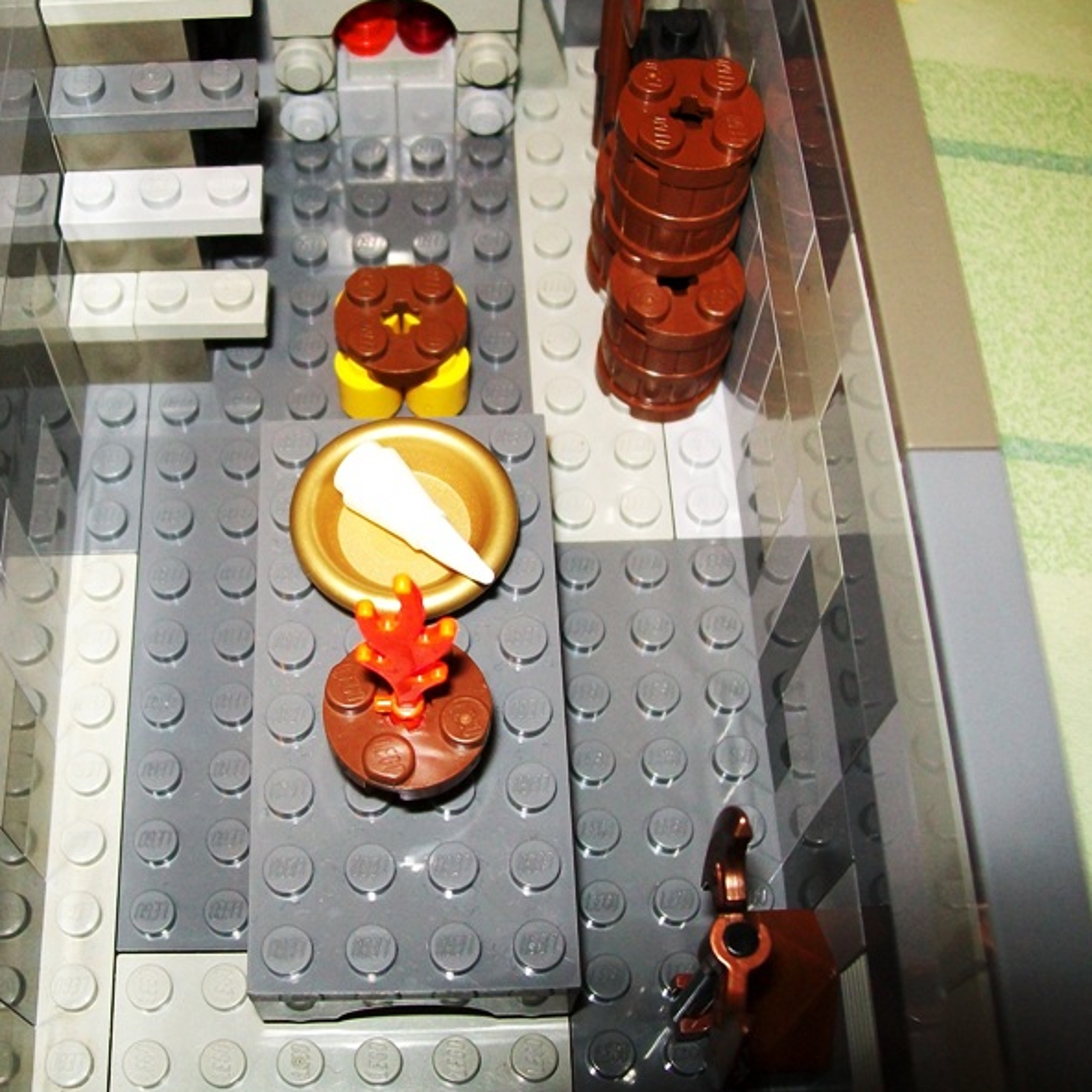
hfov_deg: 38.9
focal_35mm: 43
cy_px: 546
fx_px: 1535
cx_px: 393
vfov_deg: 39.2
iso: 160
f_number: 2.7
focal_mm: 6
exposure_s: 1/60
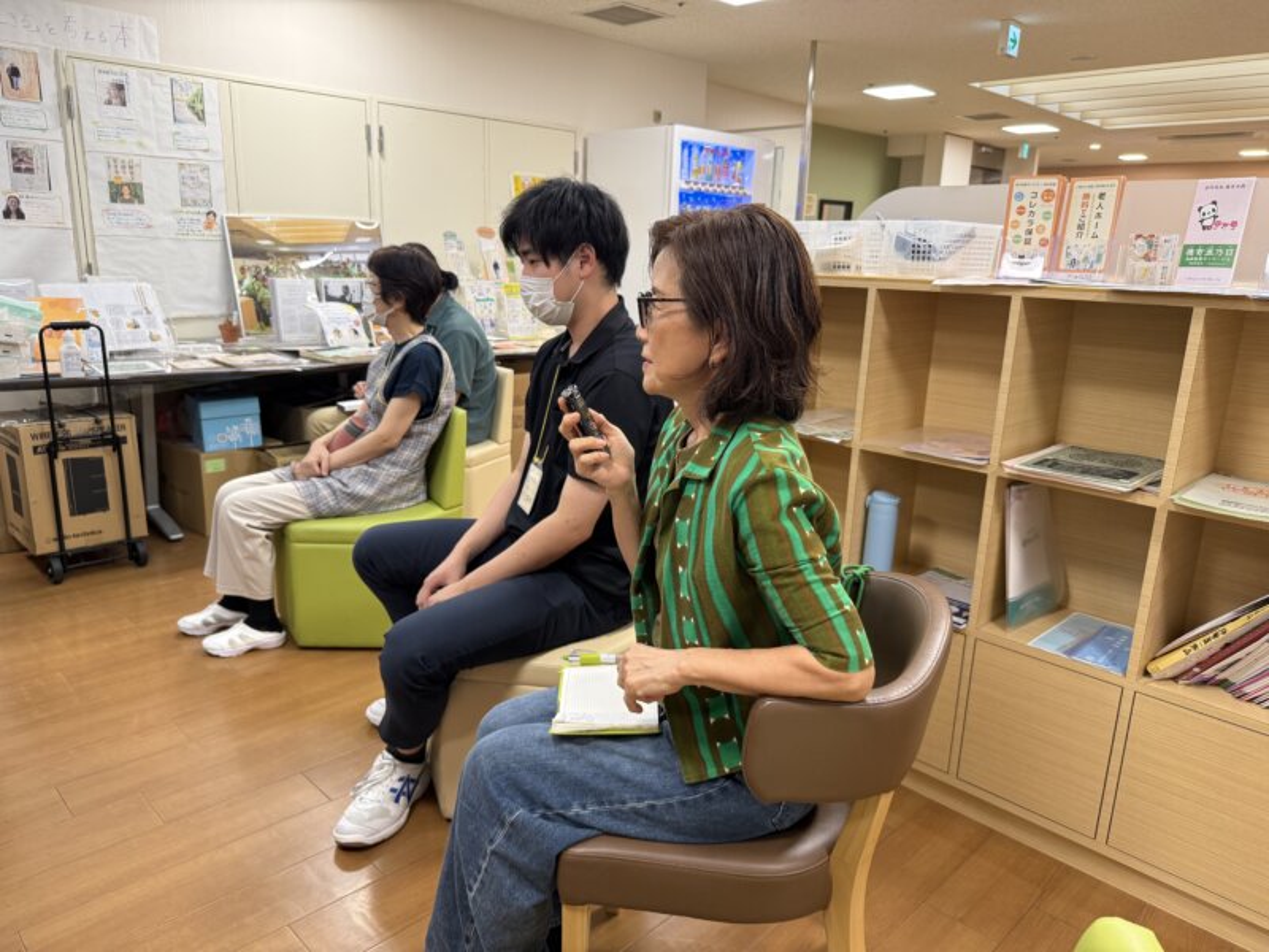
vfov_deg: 56.8
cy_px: 476
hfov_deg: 71.6
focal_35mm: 24
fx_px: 880
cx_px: 634
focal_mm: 6.76
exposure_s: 1/100
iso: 160
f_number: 1.78
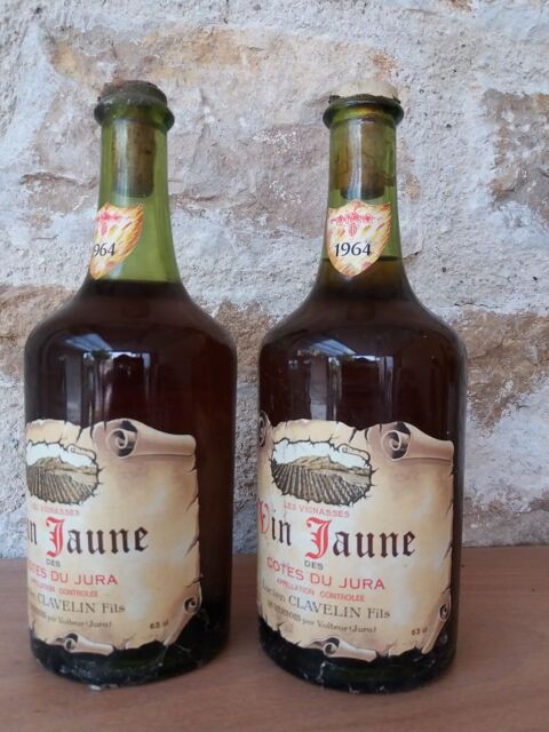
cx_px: 274
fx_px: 592
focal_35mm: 28
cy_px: 366
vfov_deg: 63.4
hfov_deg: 49.7
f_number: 1.9
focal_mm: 3.7
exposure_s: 1/100
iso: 125
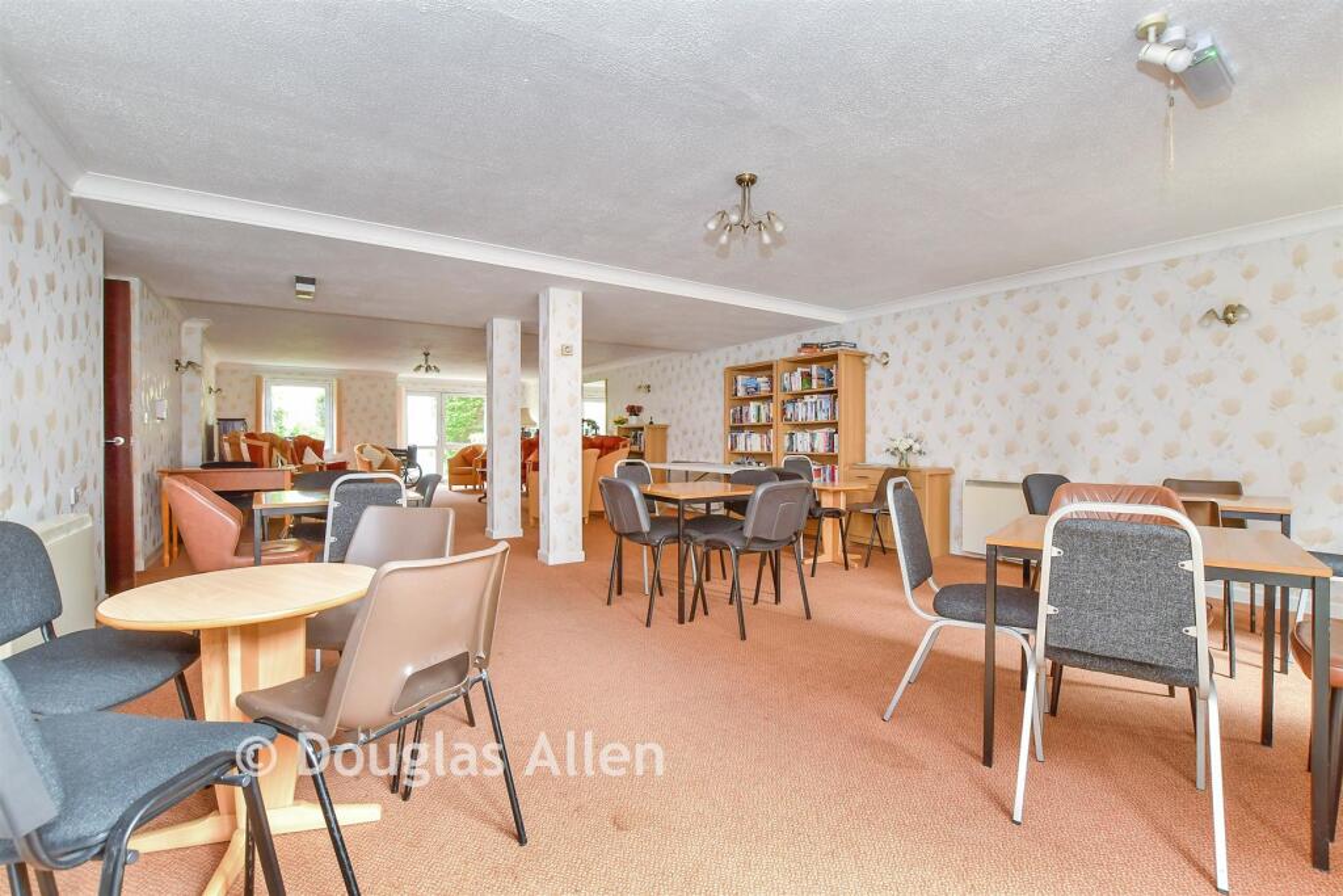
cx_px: 672
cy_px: 448
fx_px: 560
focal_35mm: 15
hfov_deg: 100.4
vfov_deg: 77.3
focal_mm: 10
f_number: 8
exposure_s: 1/6
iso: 400
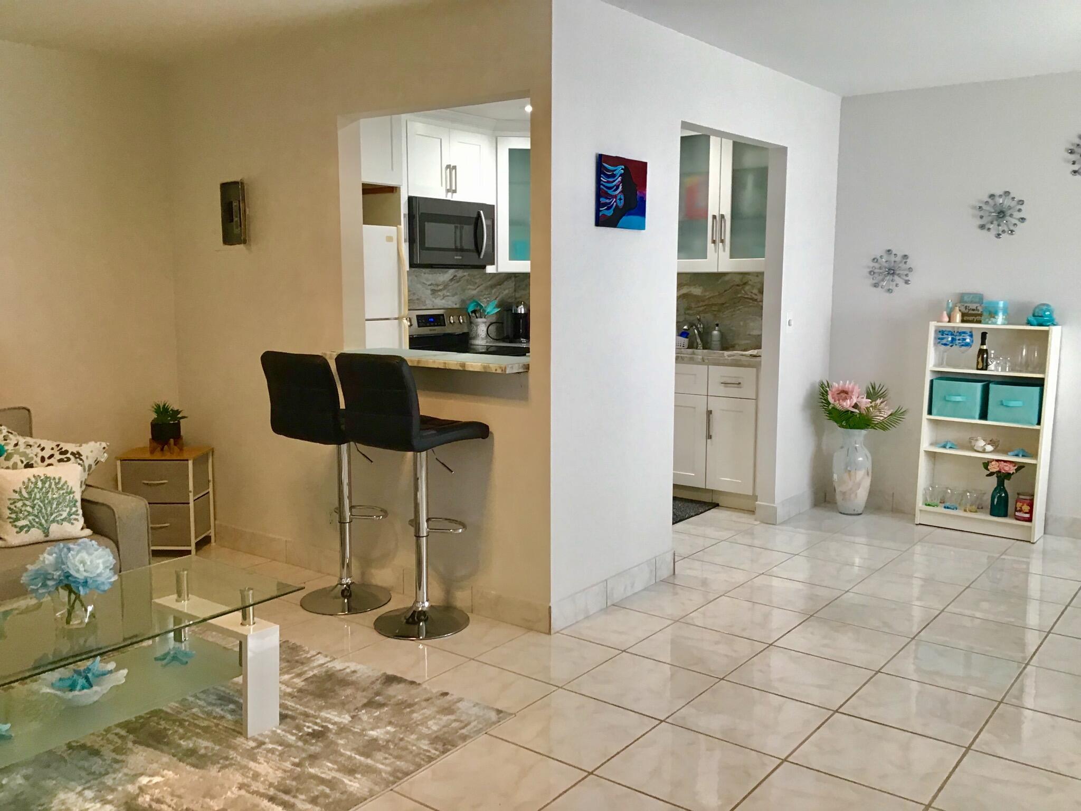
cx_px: 540
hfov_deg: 58.4
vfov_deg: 45.4
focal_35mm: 31
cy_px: 406
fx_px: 968
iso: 50
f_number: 2.4
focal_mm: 3.3
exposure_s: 1/30
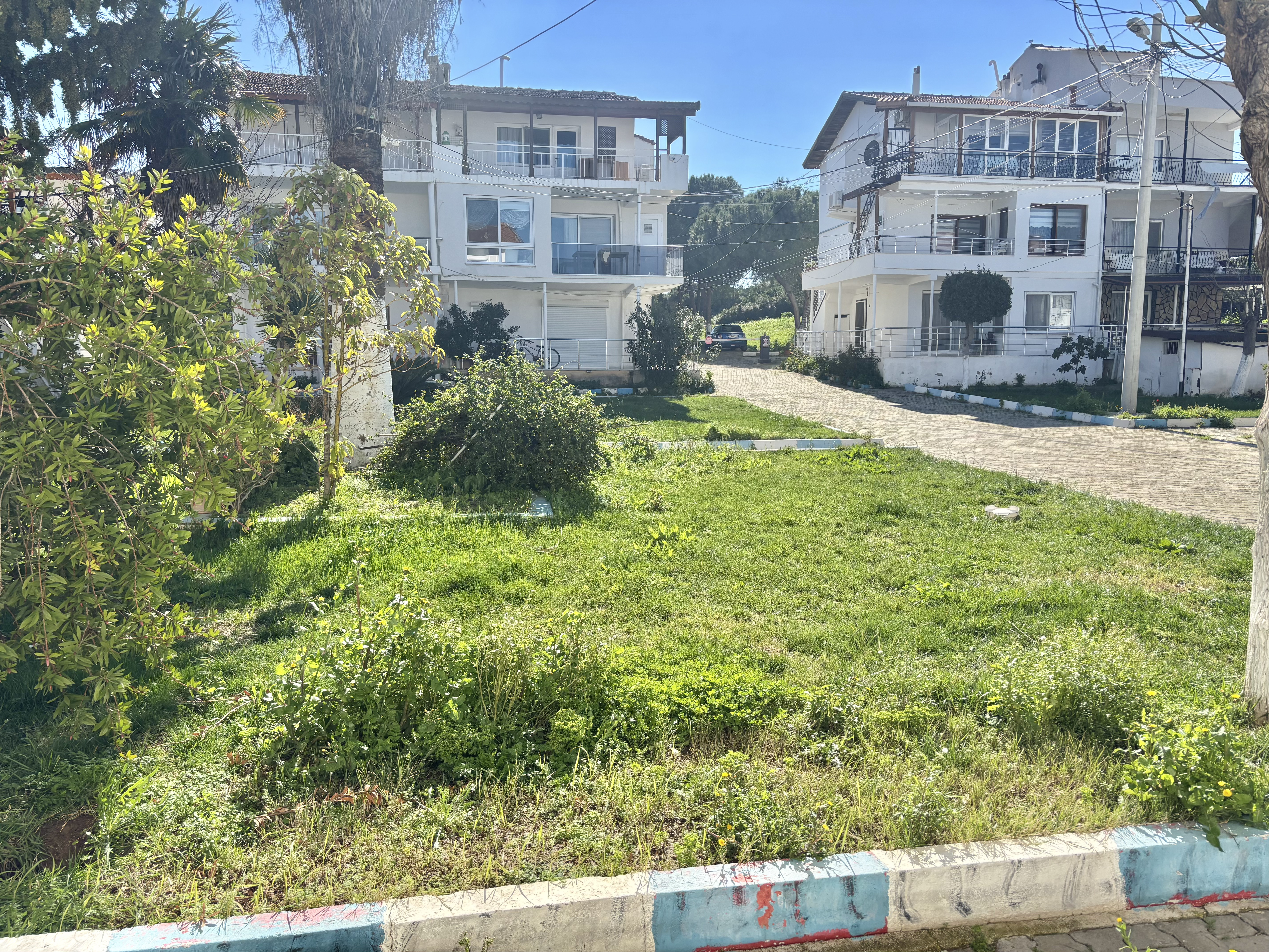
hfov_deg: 67.3
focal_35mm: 26
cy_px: 476
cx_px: 634
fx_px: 953
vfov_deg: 53.1
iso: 50
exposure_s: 1/2342
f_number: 1.6
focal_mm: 5.96
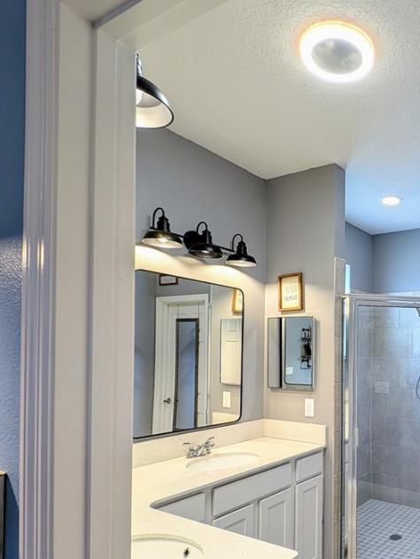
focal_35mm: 23
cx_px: 387
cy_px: 350
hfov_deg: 51.3
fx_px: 371
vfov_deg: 72.6
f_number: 1.95
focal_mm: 2.23
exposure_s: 1/40
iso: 83
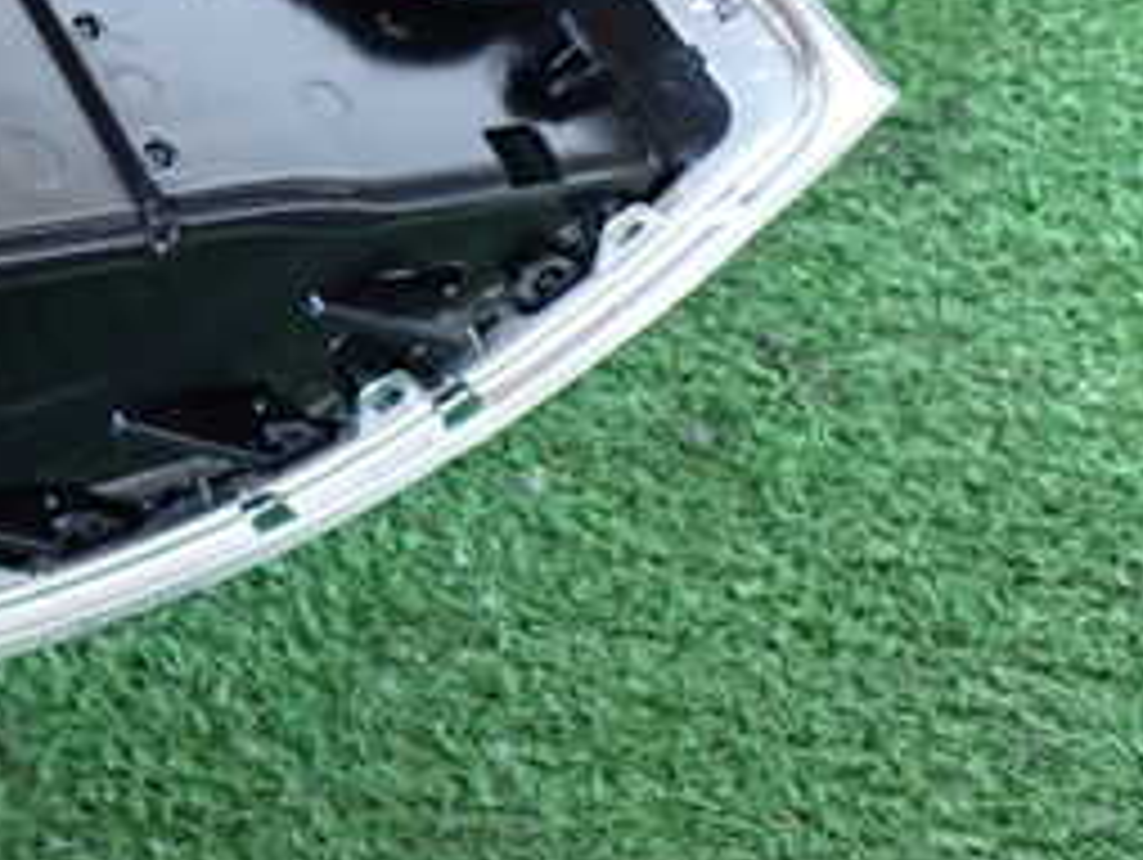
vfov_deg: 17.2
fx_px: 2809
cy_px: 158
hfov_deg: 21.5
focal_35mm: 85
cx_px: -198
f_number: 2.5
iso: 640
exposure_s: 1/40
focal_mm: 6.37
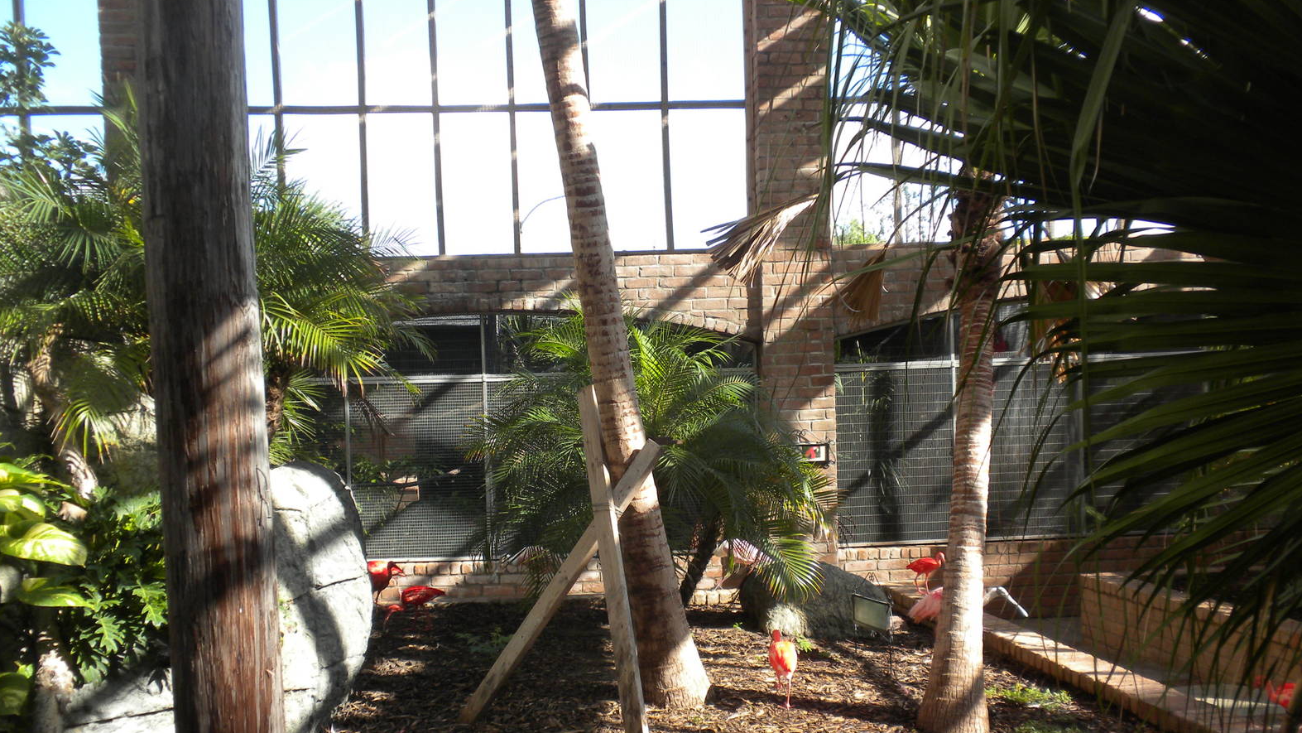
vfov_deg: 28.9
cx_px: 641
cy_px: 478
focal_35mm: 41
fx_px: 1416
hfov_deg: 49.4
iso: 64
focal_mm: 6.6
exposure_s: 1/170
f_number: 3.5
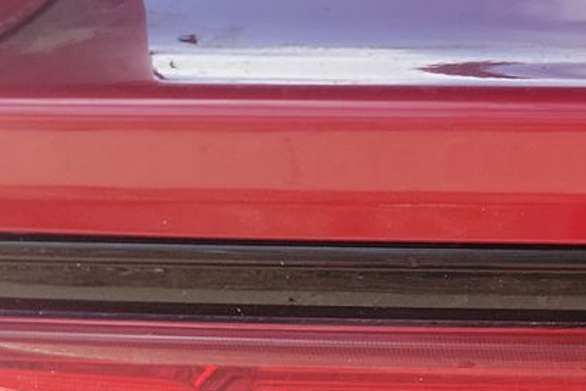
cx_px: 1031
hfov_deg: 17.3
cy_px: 431
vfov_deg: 13.7
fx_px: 1595
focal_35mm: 98
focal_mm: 6.7
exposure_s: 1/261
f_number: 1.8
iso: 50
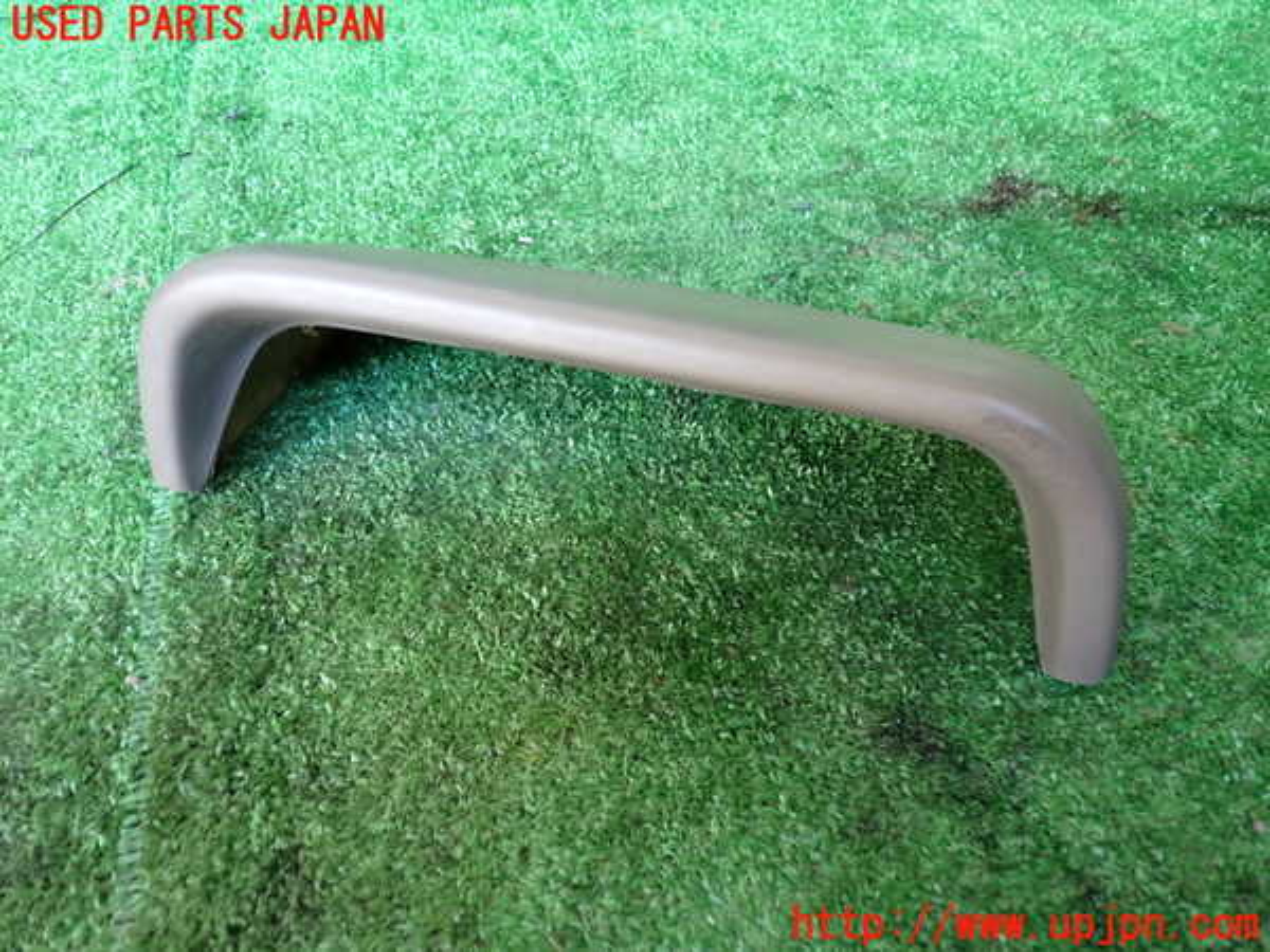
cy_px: 476
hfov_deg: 60.0
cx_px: 635
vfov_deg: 46.8
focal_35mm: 30
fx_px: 1101
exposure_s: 1/30
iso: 200
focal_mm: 5.4
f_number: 2.3
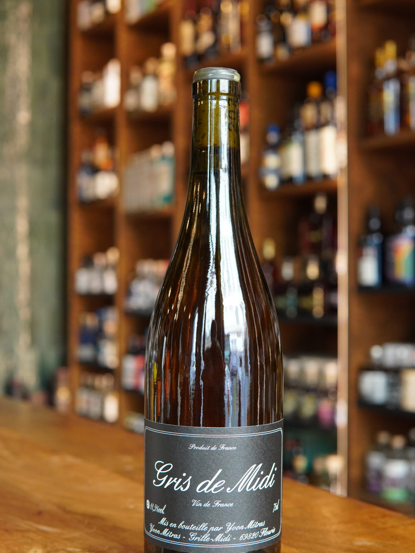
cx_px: 210
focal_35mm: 51
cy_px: 289
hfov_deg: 28.6
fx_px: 815
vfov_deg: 37.5
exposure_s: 1/160
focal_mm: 30
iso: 1250
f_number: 4
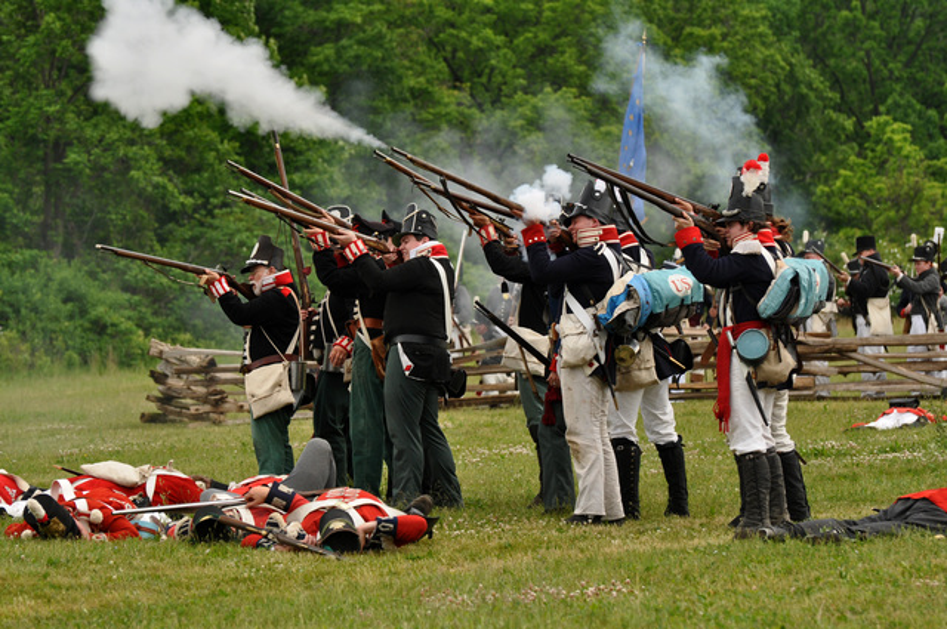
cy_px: 314
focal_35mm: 188
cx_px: 474
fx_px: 4926
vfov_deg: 7.3
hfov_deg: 11.0
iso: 400
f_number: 5
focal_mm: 125
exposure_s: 1/400
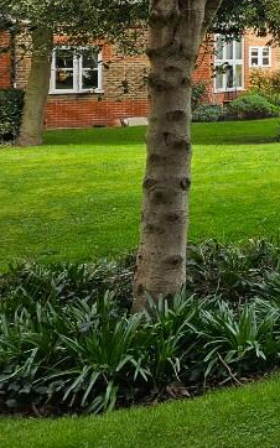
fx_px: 843
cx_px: 562
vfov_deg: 28.6
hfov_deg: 15.2
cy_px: 46
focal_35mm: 69
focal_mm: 5.4
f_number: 1.8
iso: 25
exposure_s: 1/781
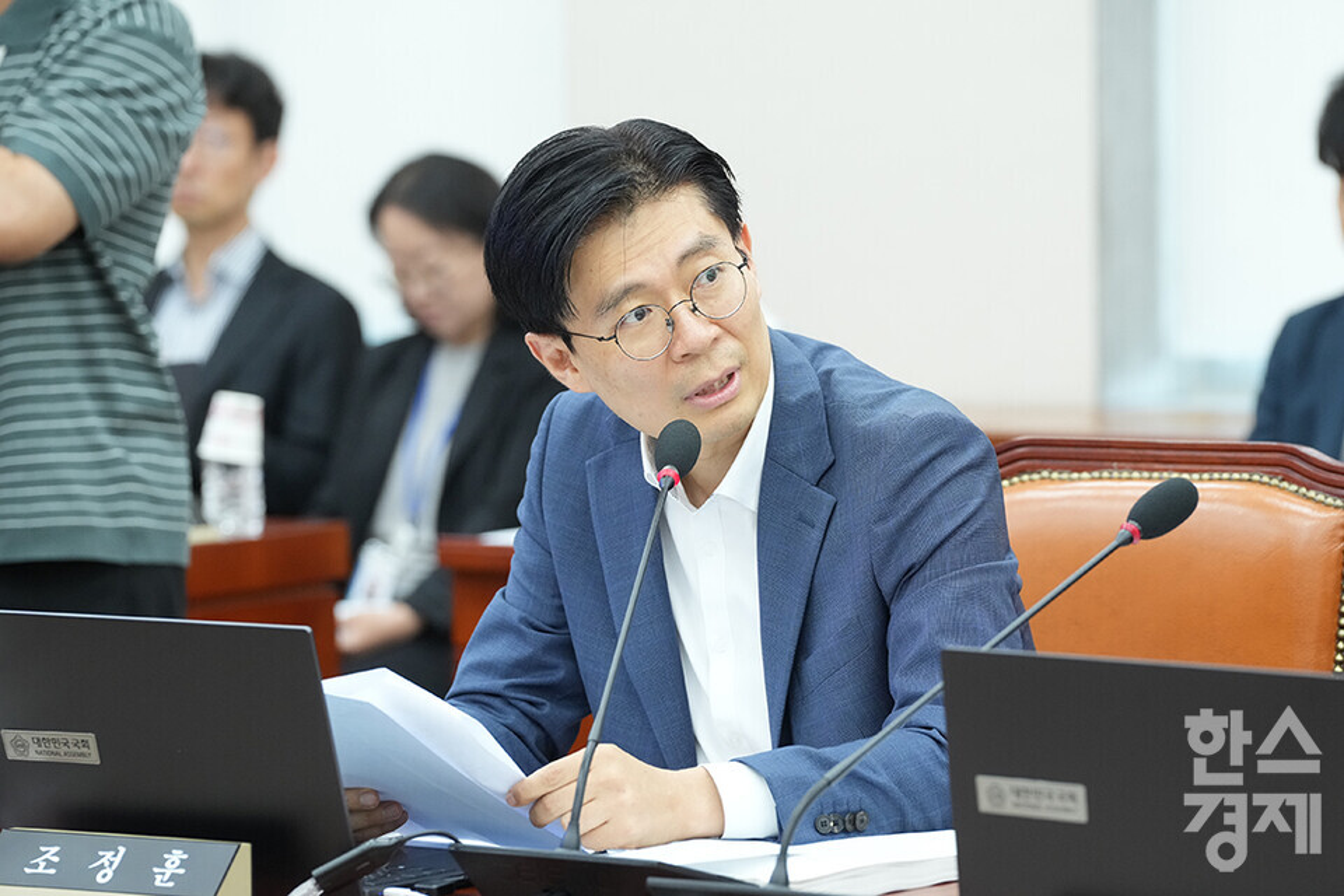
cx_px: 672
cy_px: 448
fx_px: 7466
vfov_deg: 6.9
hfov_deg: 10.3
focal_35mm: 200
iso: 3200
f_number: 5
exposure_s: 1/200
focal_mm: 200
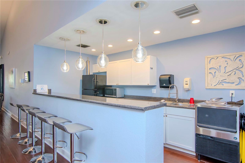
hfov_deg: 81.2
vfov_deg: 59.5
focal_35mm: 21
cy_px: 82
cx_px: 122
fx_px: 143
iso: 800
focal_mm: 14
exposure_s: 1/100
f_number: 4.5
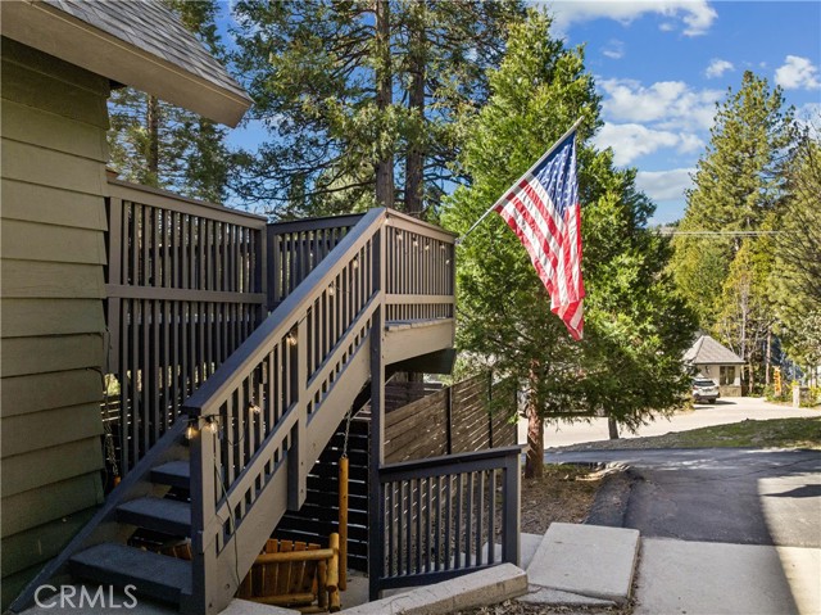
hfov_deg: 71.6
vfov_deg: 56.8
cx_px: 410
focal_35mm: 24
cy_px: 308
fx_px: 569
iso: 100
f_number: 2.8
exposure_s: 1/30
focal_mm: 12.3
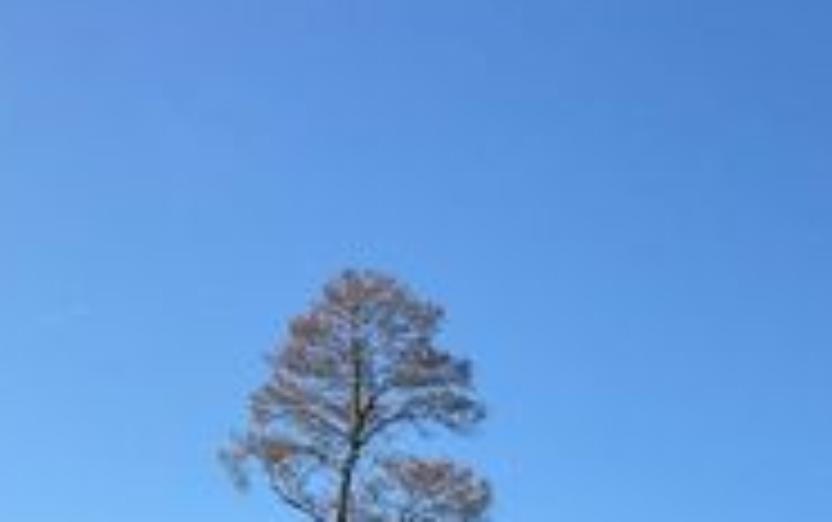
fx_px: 1884
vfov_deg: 14.6
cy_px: 799
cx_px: 926
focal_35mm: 83
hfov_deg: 23.3
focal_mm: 3
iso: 16
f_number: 1.8
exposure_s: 1/1626
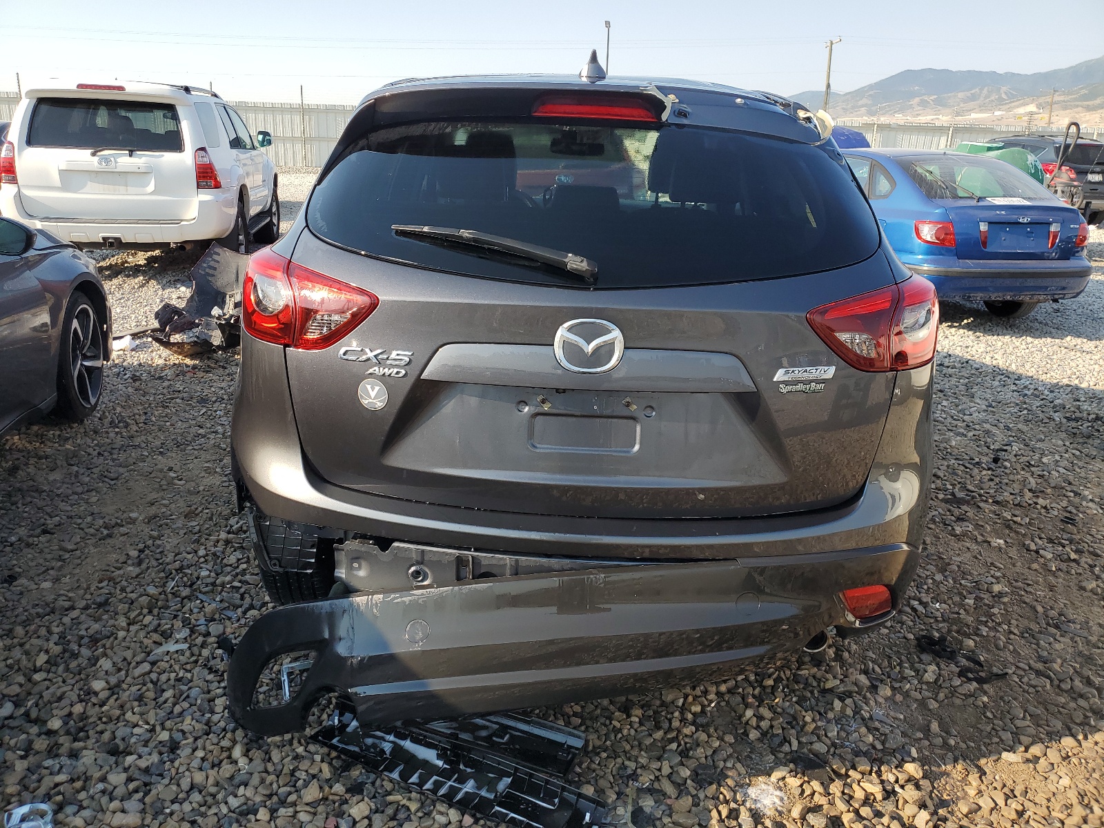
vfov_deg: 53.1
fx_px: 829
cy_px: 414
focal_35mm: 26
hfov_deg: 67.3
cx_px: 552
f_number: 1.5
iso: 50
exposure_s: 1/1250
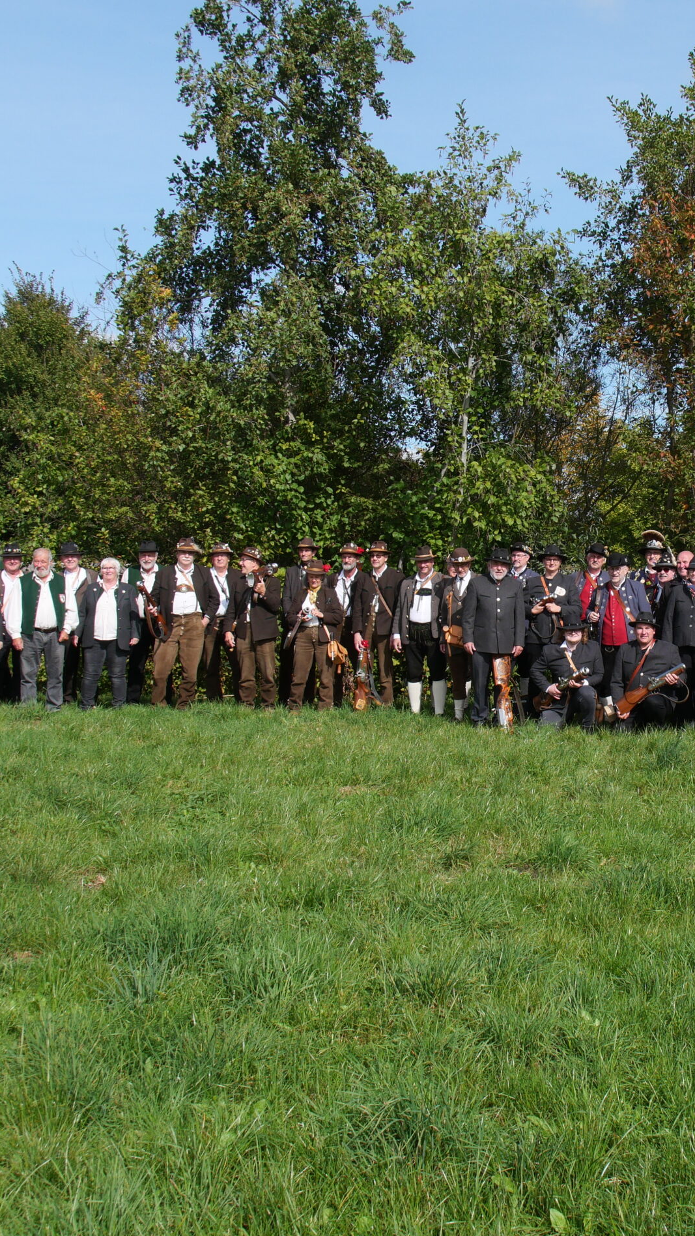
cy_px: 620
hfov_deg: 23.5
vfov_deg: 41.3
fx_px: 1638
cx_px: 582
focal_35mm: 50
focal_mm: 17
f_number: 7.1
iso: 200
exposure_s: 1/400
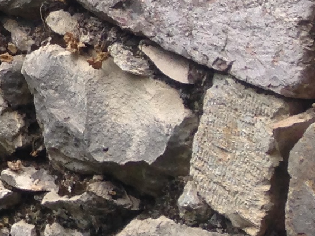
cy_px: -146
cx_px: -595
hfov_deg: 8.7
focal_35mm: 191
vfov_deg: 7.6
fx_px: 1738
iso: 50
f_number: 2.4
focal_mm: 4.12
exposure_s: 1/471
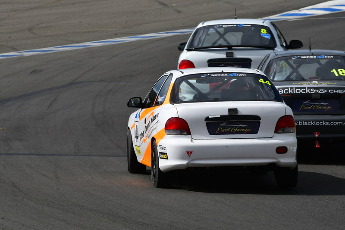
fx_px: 4170
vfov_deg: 3.2
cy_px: 115
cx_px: 172
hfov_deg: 4.7
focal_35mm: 435
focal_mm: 290
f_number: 11
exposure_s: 1/500
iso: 200
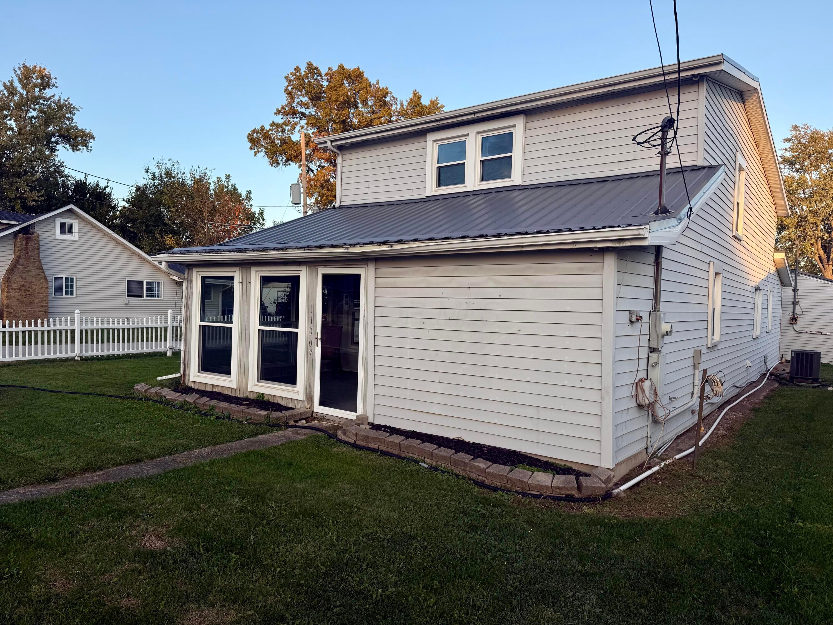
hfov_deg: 71.6
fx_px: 578
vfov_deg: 56.8
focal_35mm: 24
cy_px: 312
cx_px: 416
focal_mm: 6.76
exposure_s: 1/796
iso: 80
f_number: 1.78
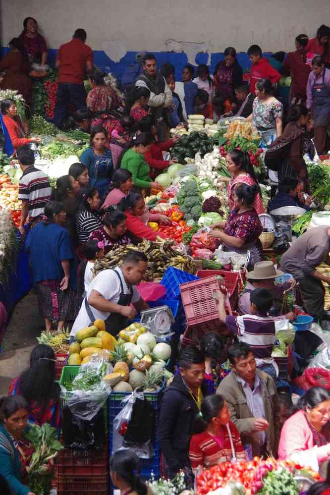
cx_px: 165
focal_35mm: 75
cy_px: 248
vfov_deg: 27.0
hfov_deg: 18.2
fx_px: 1031
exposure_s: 1/80
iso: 3200
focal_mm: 50
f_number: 5.6
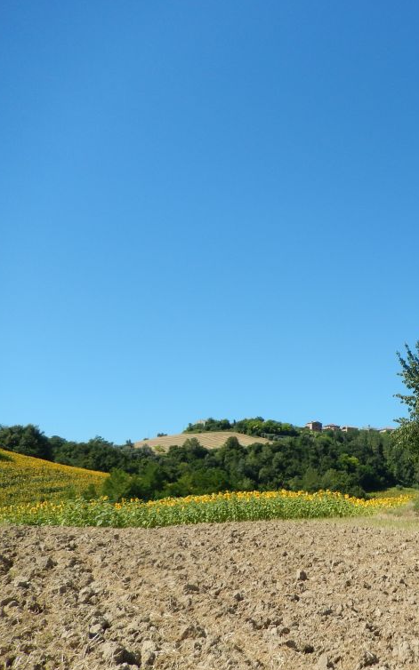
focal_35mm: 36
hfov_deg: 32.9
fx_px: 658
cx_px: 401
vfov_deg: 54.0
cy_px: 338
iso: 125
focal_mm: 4.5
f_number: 3.4
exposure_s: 1/1500
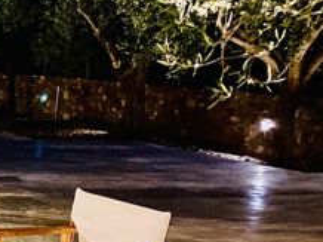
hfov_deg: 19.7
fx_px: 783
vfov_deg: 17.4
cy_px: 181
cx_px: -186
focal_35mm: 84
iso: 640
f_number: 1.8
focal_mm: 4.25
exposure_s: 1/4
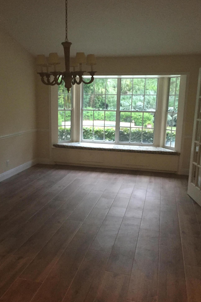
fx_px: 260
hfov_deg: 42.3
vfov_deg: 60.3
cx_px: 97
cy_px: 151
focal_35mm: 31
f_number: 2.2
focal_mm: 4.15
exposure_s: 1/20
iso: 250
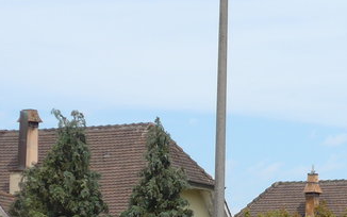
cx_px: 396
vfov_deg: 5.4
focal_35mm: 242
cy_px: 324
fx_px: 2289
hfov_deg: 8.6
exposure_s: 1/1000
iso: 80
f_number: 3.7
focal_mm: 12.7
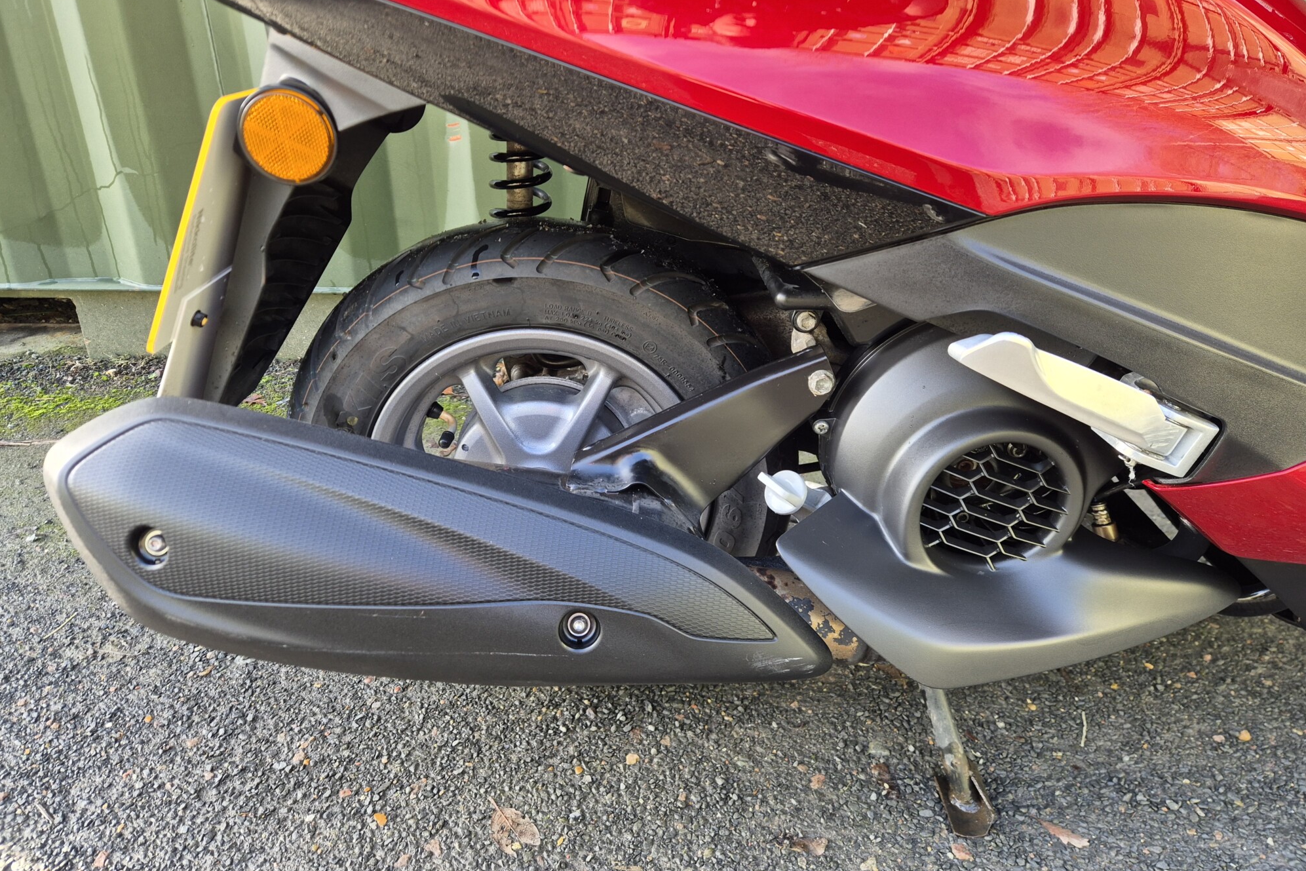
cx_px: 652
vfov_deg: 53.0
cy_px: 388
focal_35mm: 24
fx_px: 871
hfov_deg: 73.7
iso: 100
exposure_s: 1/180
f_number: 1.8
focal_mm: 5.4
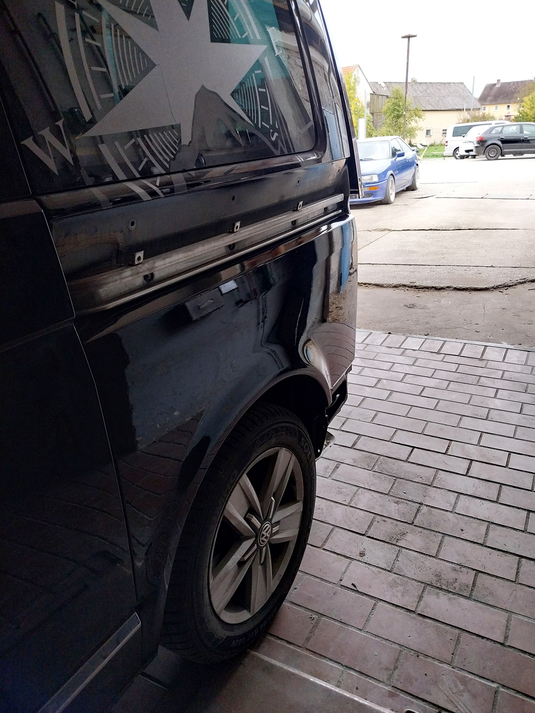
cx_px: 268
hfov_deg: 53.1
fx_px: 536
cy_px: 356
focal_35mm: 26
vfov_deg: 67.3
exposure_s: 1/50
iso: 320
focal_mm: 4
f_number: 1.8
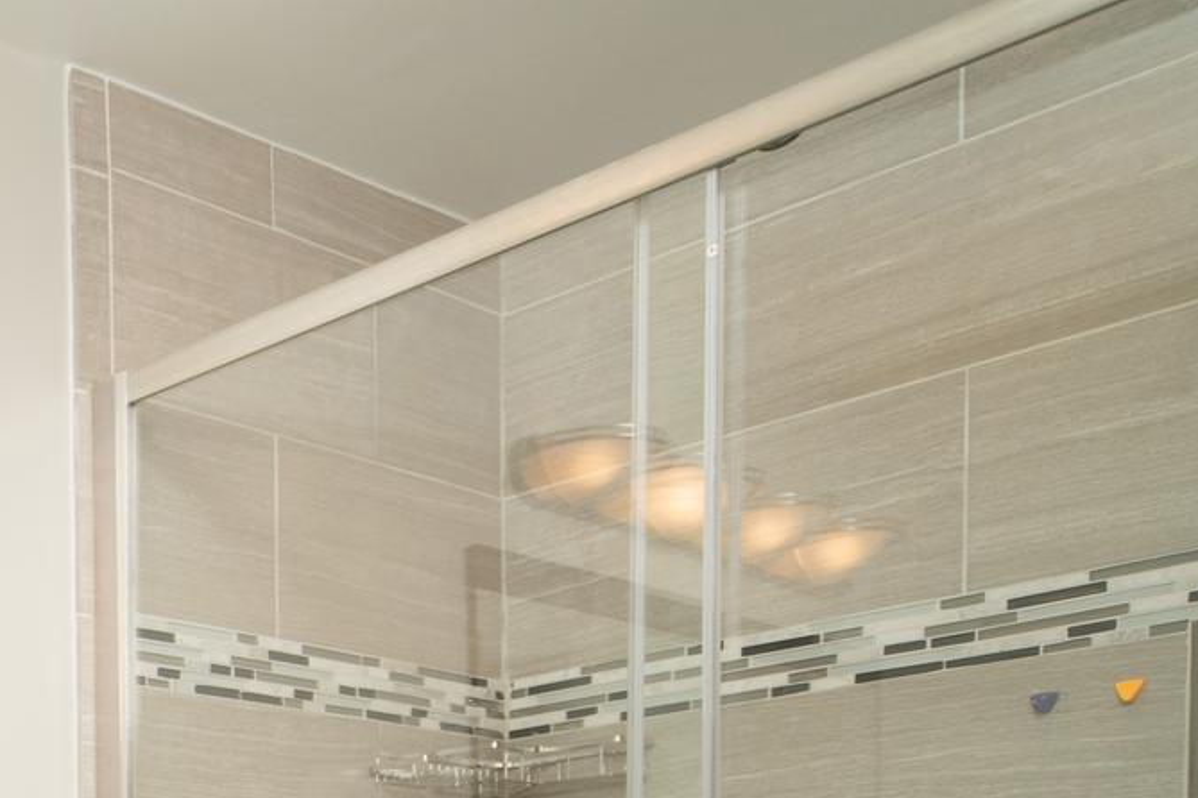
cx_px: -534
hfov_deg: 28.6
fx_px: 1630
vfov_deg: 23.5
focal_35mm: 49
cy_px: 1103
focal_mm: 16
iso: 400
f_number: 7.1
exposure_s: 1/125
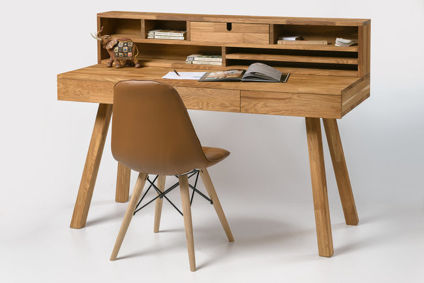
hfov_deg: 26.0
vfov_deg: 17.5
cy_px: 142
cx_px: 212
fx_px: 919
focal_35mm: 78
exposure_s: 1/100
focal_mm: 78
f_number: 13
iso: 200
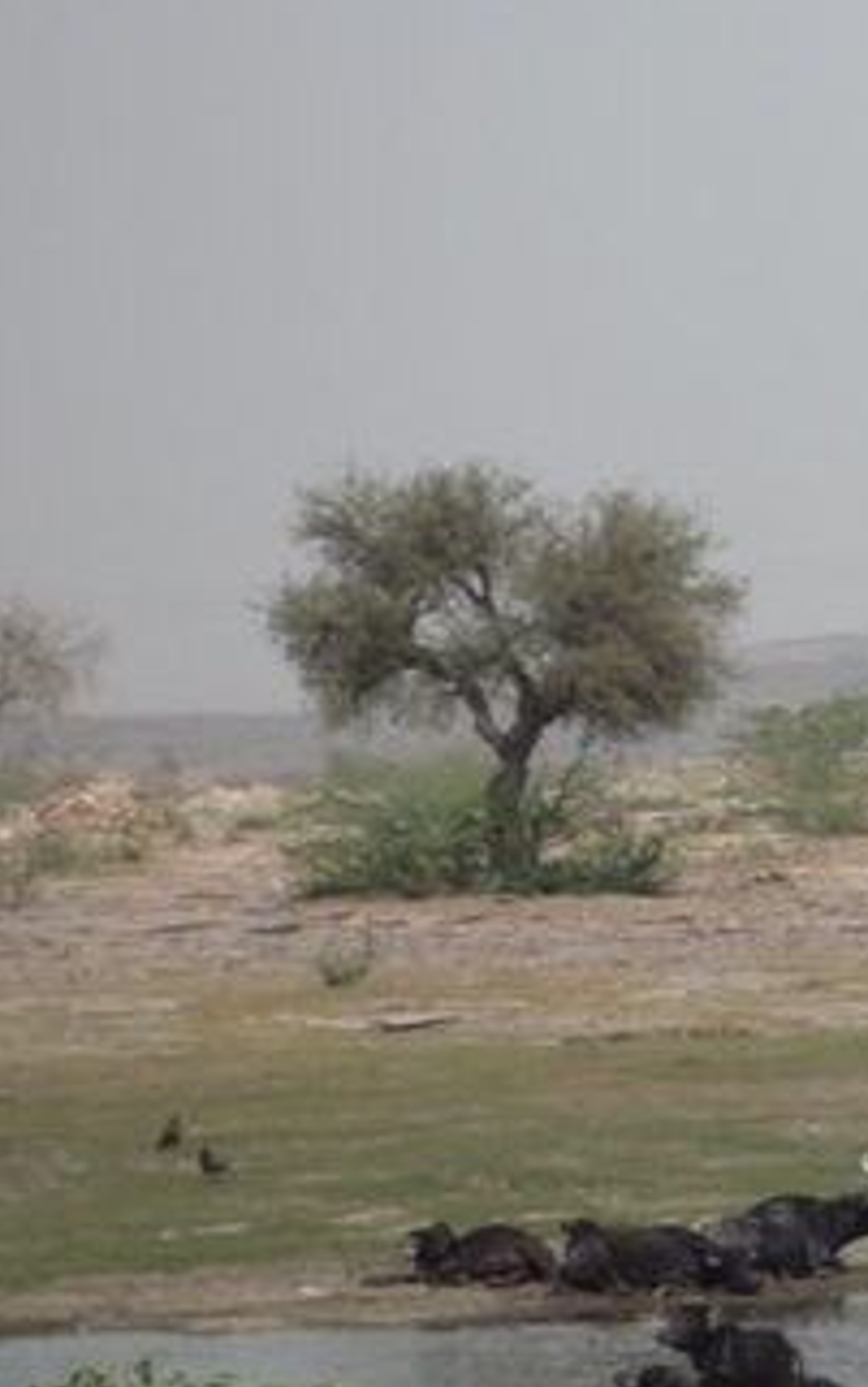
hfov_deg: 4.4
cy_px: 674
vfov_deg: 7.1
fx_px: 11226
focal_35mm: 297
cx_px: 1222
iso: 100
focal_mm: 22
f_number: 5.9
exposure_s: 1/640
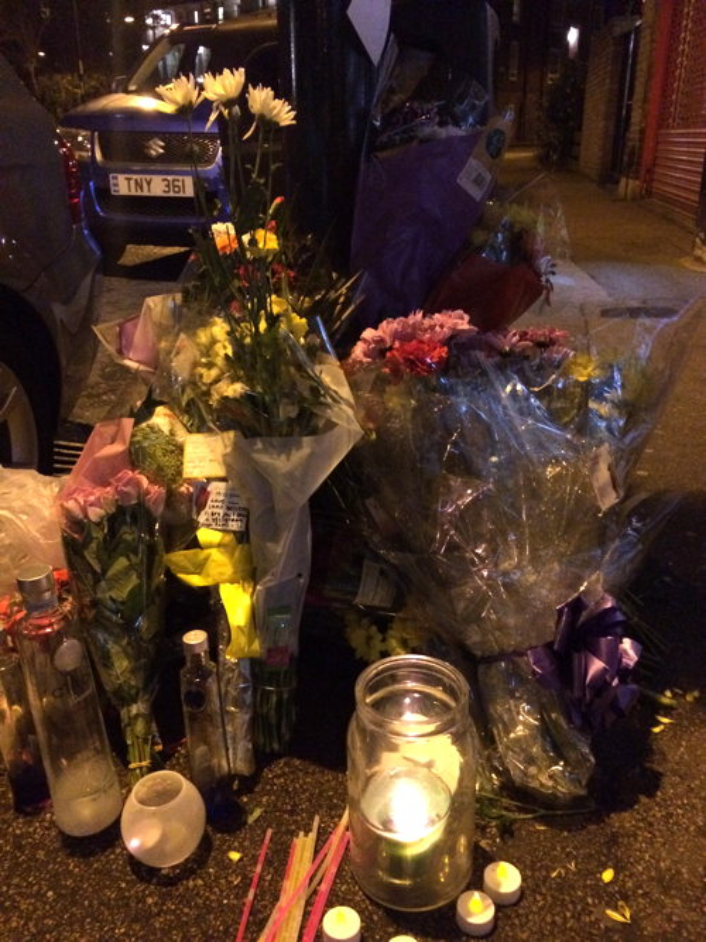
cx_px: 353
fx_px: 789
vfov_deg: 61.7
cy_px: 471
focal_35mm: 29
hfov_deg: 48.2
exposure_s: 1/15
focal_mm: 4.15
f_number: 2.2
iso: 500
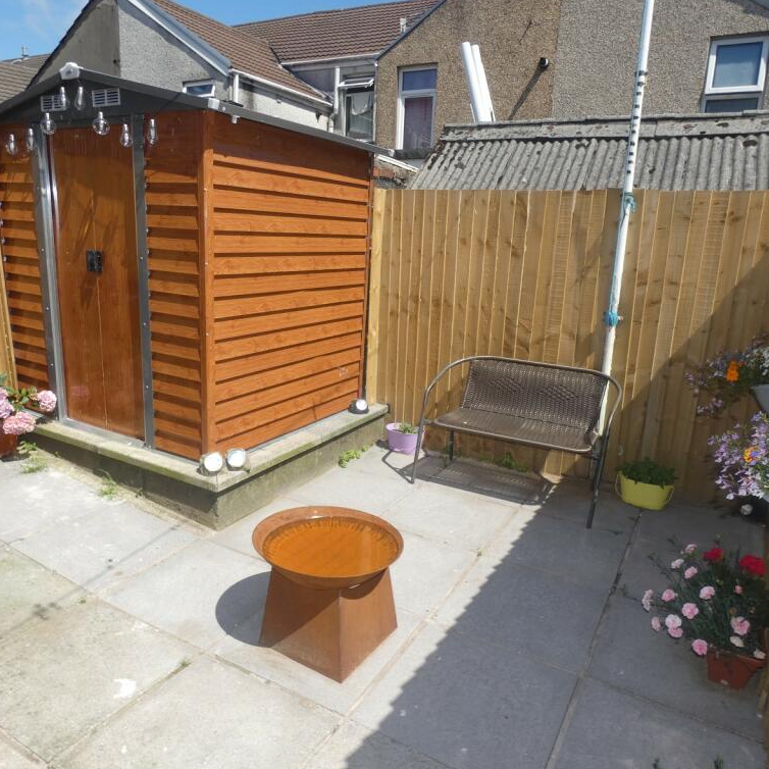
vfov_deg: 65.0
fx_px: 603
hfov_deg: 65.0
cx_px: 380
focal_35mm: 24
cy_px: 386
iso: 80
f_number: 3.2
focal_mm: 3.6
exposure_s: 1/1000
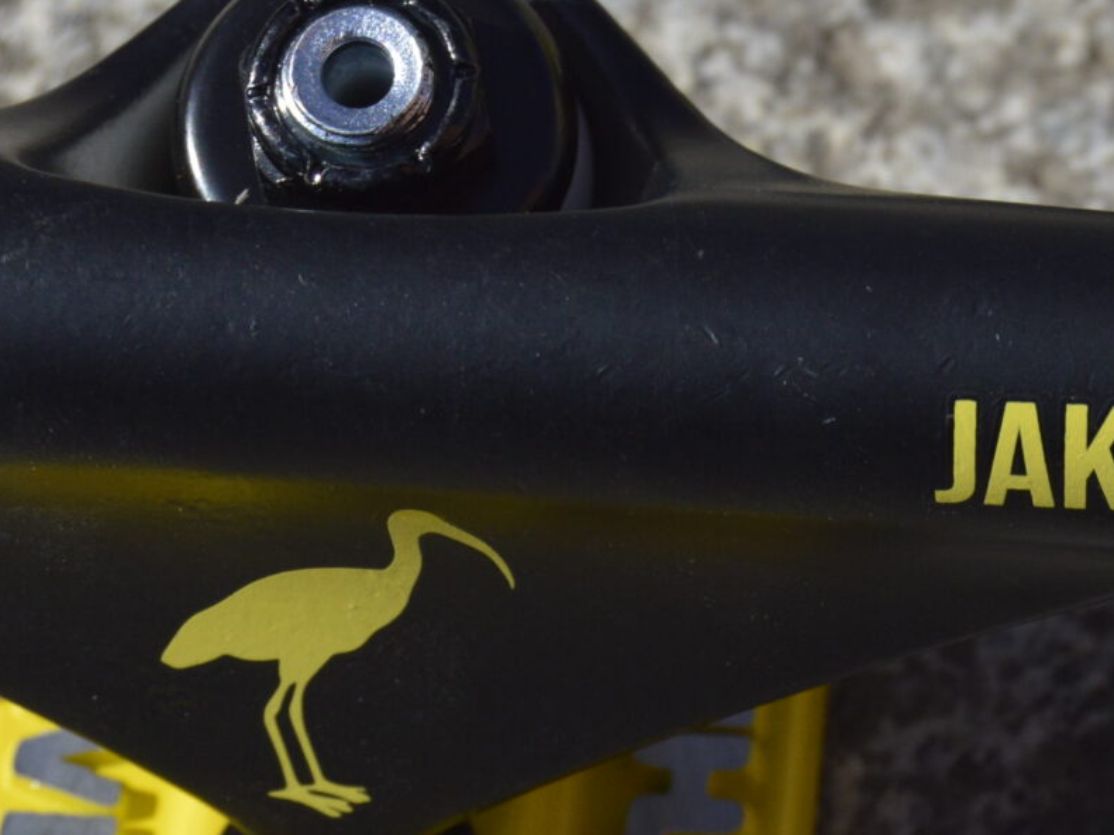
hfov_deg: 7.7
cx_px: 1087
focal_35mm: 257
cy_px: 231
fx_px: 8255
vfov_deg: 5.8
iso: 400
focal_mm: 55
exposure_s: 1/1600
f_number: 6.3
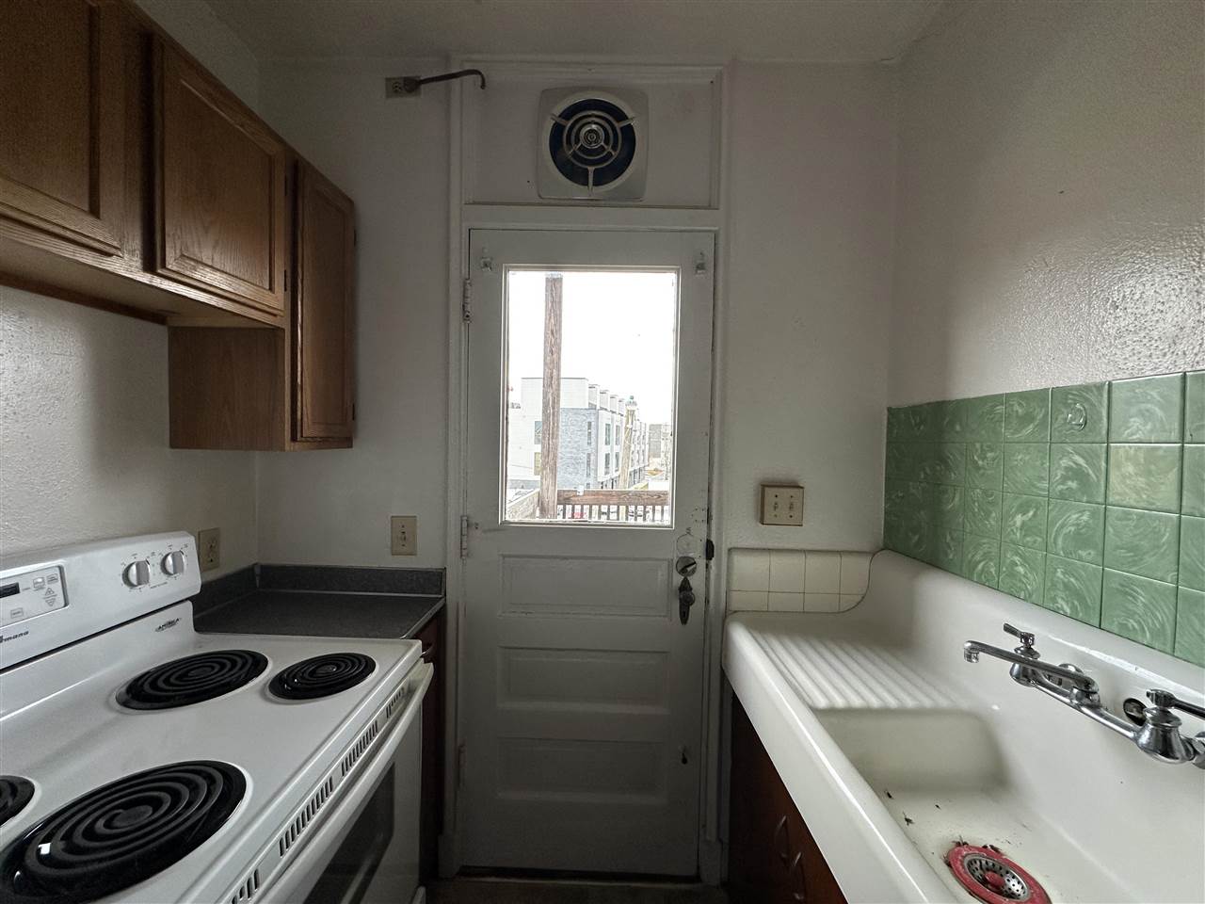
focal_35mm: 14
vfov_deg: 85.7
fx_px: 487
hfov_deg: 102.1
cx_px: 602
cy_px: 452
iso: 100
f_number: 2.2
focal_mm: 2.22
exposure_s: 1/99
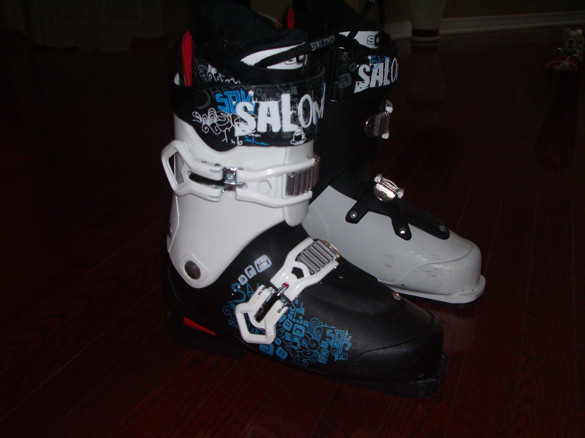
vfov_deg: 35.1
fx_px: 693
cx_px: 292
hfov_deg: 45.8
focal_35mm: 41
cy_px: 219
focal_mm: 6.8
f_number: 2.8
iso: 200
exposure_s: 1/60
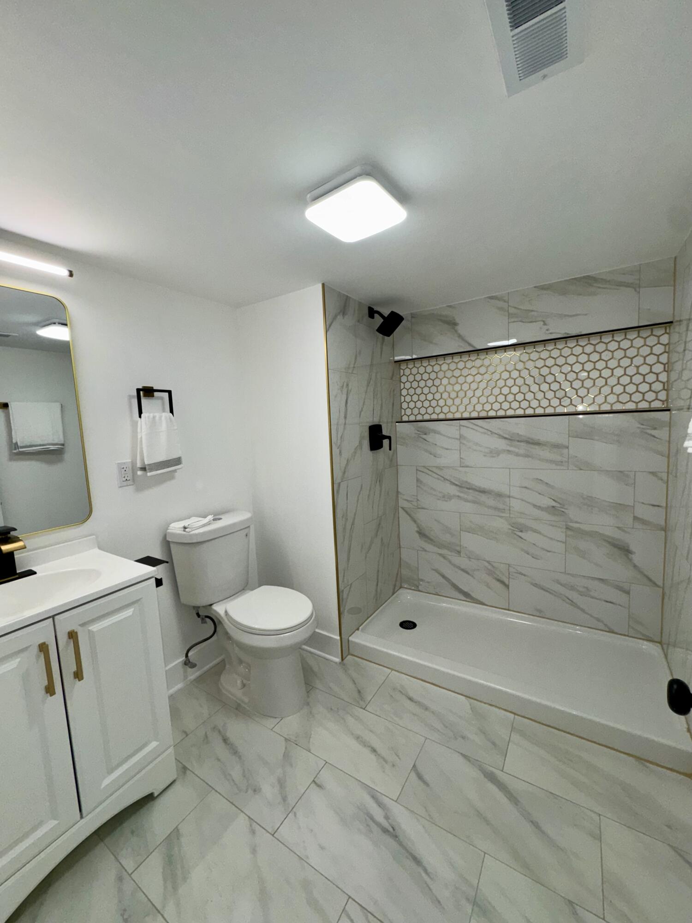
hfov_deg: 85.7
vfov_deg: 102.1
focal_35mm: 14
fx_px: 373
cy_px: 462
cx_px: 346
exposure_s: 1/122
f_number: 2.2
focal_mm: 2.22
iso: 64
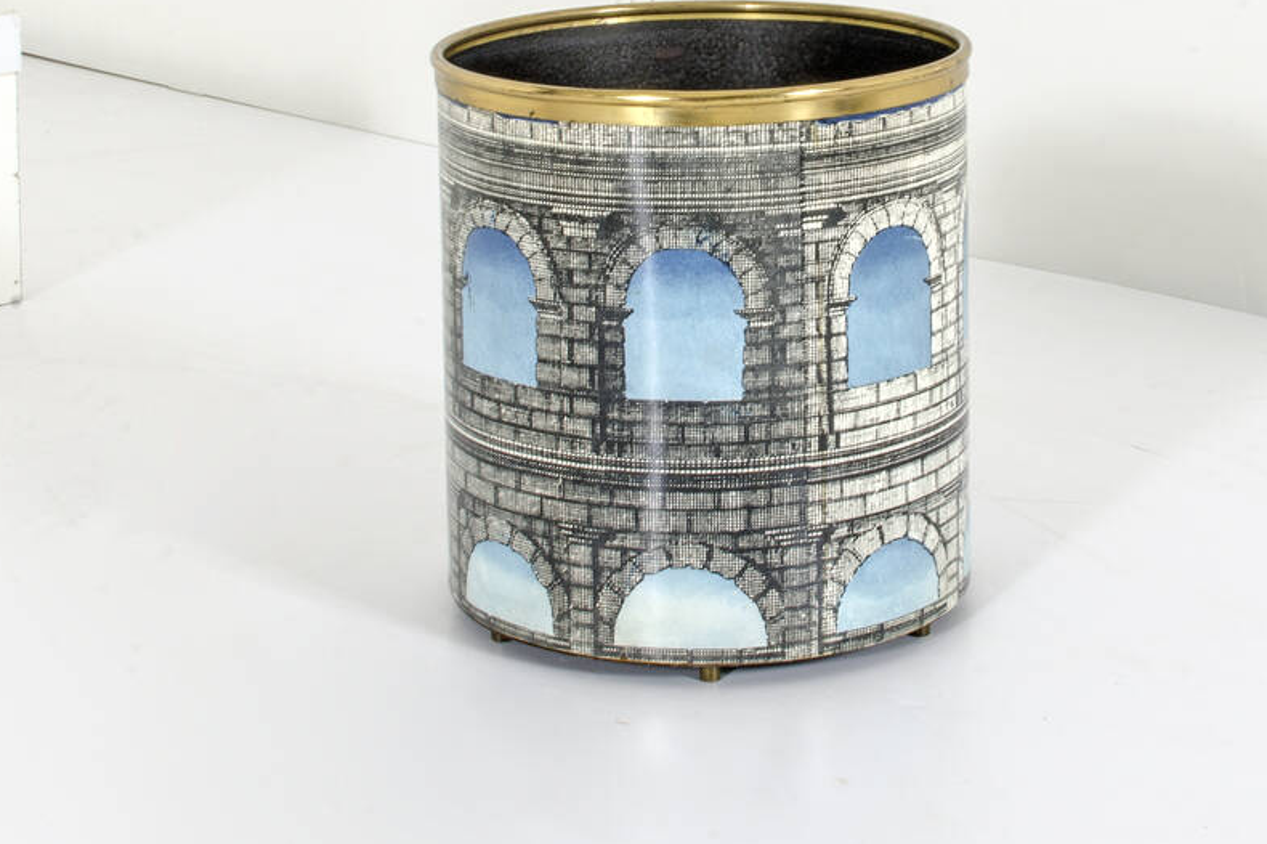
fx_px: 3267
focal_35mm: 93
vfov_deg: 14.7
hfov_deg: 21.9
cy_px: 209
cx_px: 701
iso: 100
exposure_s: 1/160
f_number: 20
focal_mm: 35
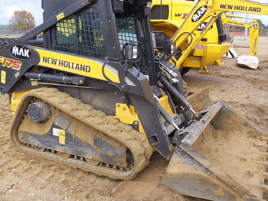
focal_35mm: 35
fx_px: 271
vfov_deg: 40.7
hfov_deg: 52.6
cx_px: 134
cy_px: 100
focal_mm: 6
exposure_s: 1/125
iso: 80
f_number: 2.8
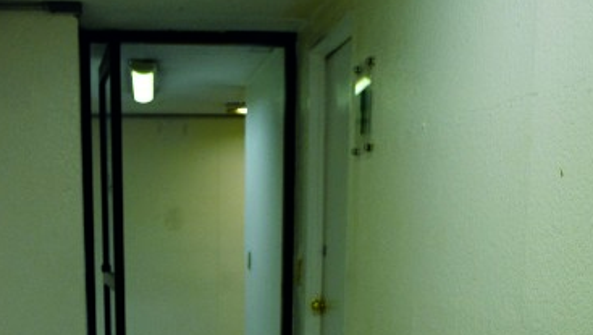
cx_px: 246
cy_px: 443
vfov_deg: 18.6
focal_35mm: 60
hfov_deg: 34.8
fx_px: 944
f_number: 4.5
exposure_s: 1/80
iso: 400
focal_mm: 18
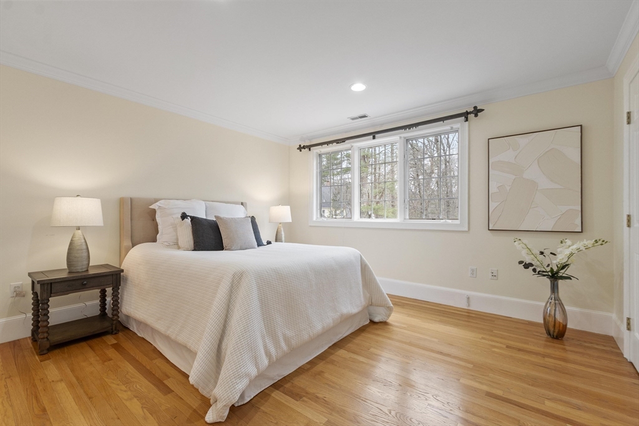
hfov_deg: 100.4
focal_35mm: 15
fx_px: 266
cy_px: 213
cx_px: 320
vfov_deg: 77.3
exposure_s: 1/5
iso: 400
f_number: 7.1
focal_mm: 10
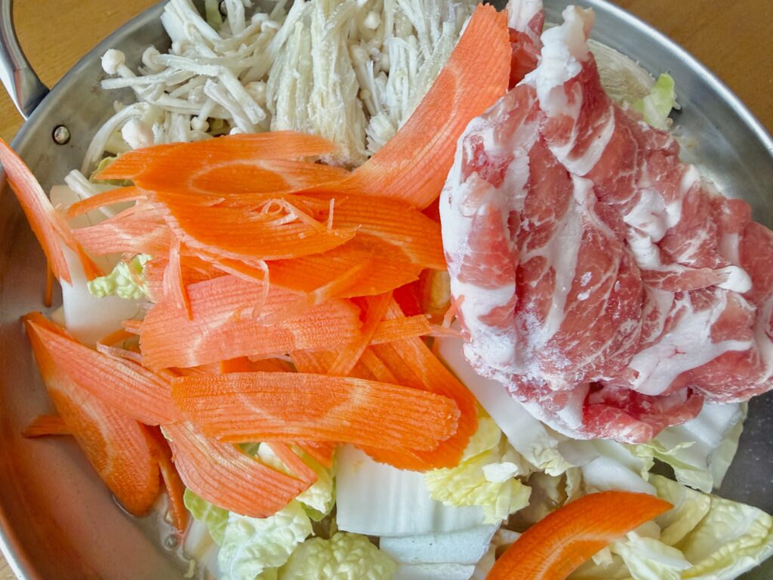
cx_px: 386
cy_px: 290
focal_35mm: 24
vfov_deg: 56.8
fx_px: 536
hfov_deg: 71.6
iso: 160
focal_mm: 2.22
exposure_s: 1/50
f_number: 2.2
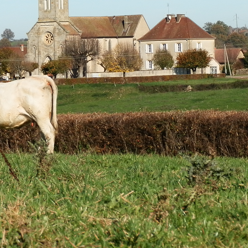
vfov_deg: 6.8
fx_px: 2099
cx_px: 196
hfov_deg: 6.8
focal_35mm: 259
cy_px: 64
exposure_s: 1/100
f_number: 12.4
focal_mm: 19.78
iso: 64
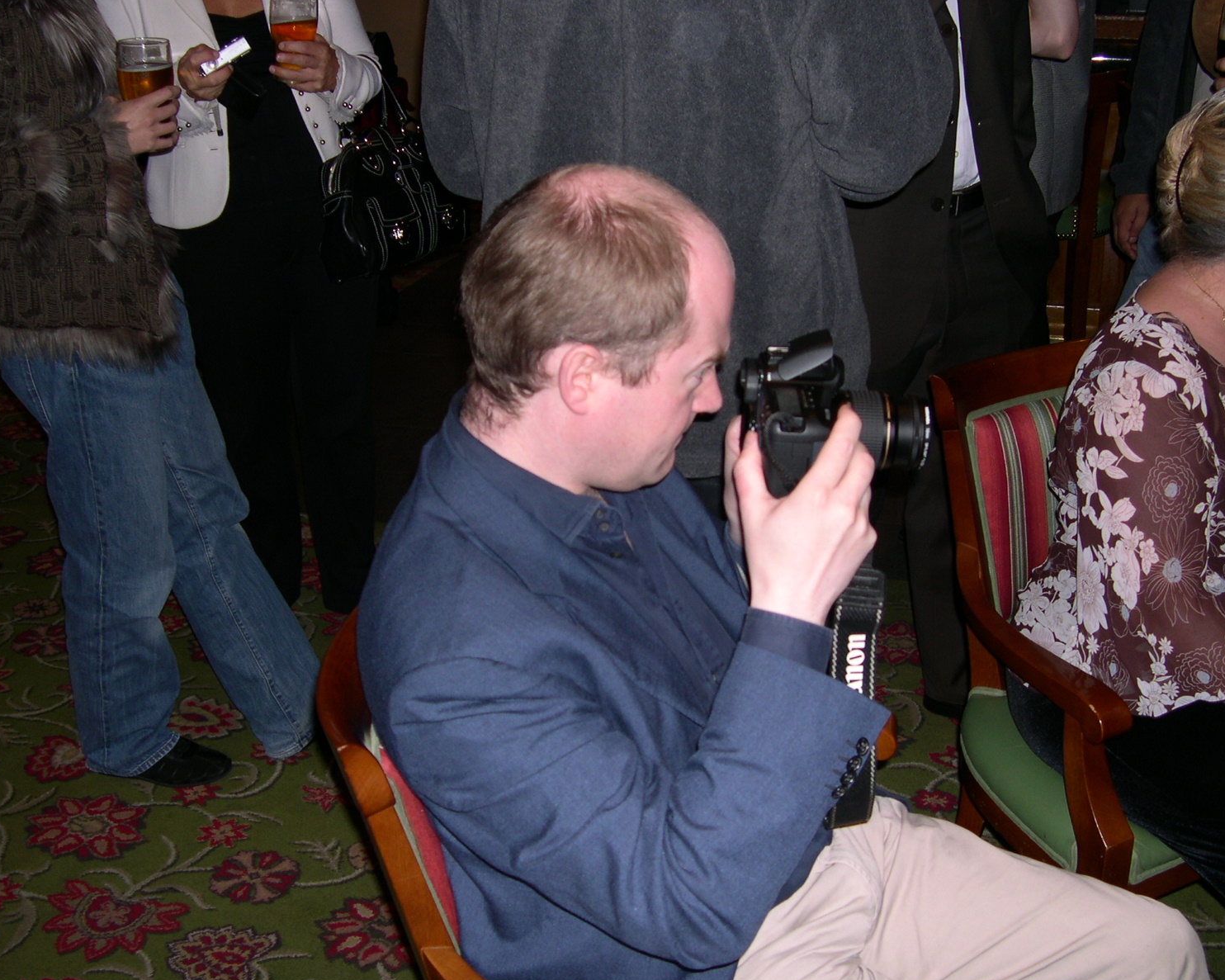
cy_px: 494
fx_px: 1450
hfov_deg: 45.8
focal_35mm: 40
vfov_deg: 37.3
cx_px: 626
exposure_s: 1/60
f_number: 2.8
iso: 100
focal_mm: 8
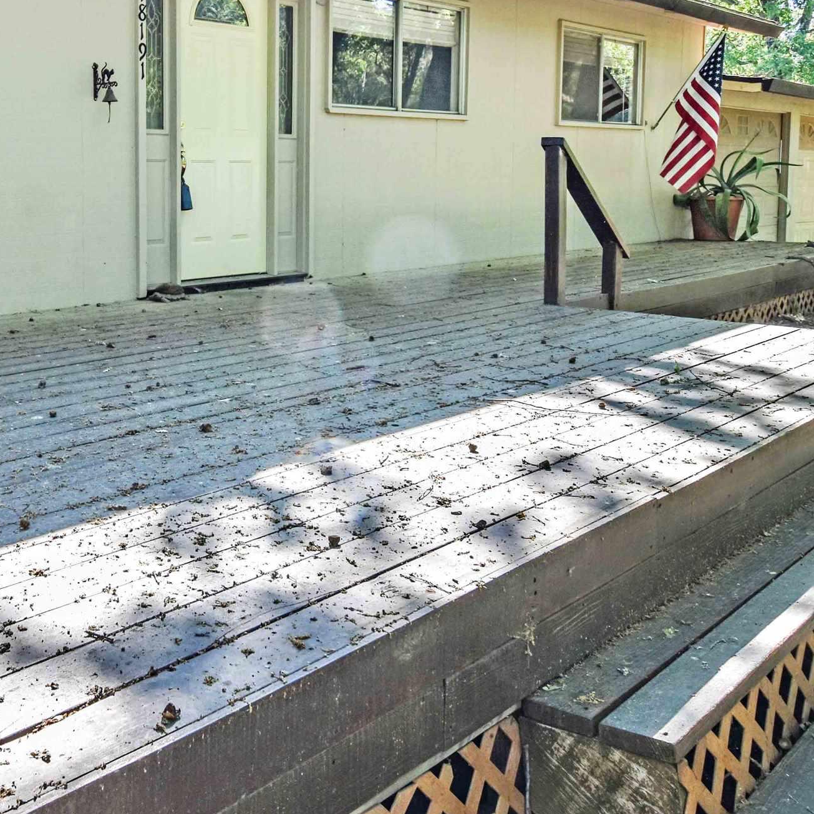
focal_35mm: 36
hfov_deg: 43.4
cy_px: 267
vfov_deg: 45.3
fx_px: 958
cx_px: 136
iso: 100
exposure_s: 1/60
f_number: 9
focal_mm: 12
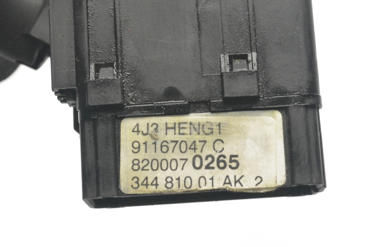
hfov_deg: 19.6
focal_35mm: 104
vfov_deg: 13.1
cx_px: 194
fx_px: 1074
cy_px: 142
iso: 6400
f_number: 13
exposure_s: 1/250
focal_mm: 48
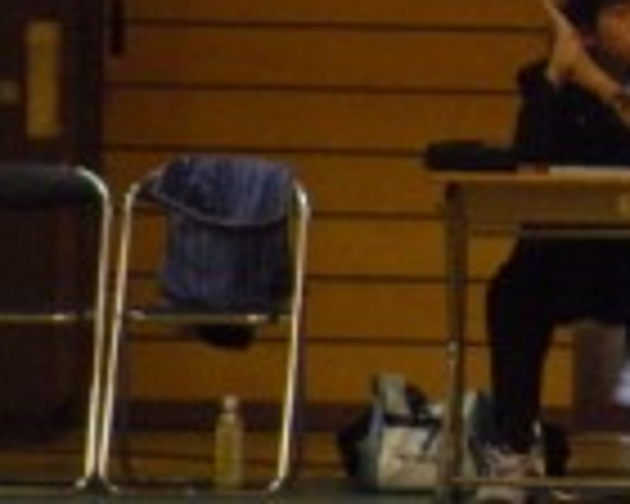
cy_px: 153
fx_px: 10330
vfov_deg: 2.8
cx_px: 549
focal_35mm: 554
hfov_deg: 3.5
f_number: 4.8
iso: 400
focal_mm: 29.5
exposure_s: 1/67.6
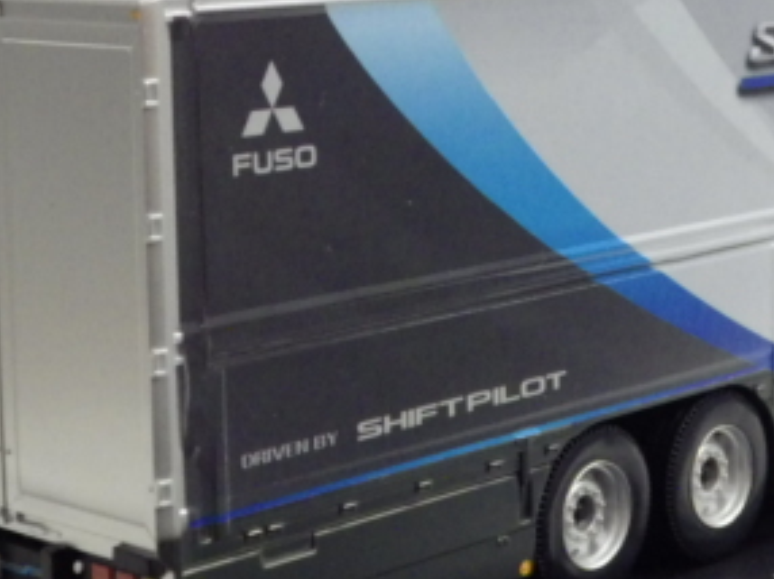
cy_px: 268
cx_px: 493
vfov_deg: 13.2
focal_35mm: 112
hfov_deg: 17.6
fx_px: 2502
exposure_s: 1/50
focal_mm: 9
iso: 800
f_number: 3.8
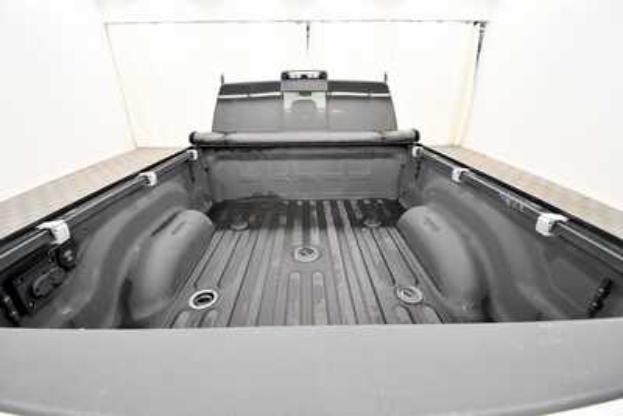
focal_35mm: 15
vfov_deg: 77.4
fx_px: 260
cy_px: 208
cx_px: 312
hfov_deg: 100.4
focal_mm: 10
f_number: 4.5
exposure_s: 1/125
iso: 1600
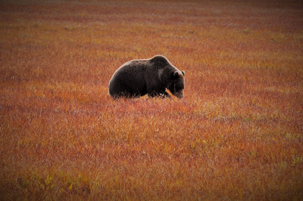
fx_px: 2774
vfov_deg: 4.2
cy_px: 100
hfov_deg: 6.3
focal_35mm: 330
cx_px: 152
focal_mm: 220
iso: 400
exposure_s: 1/250
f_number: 10
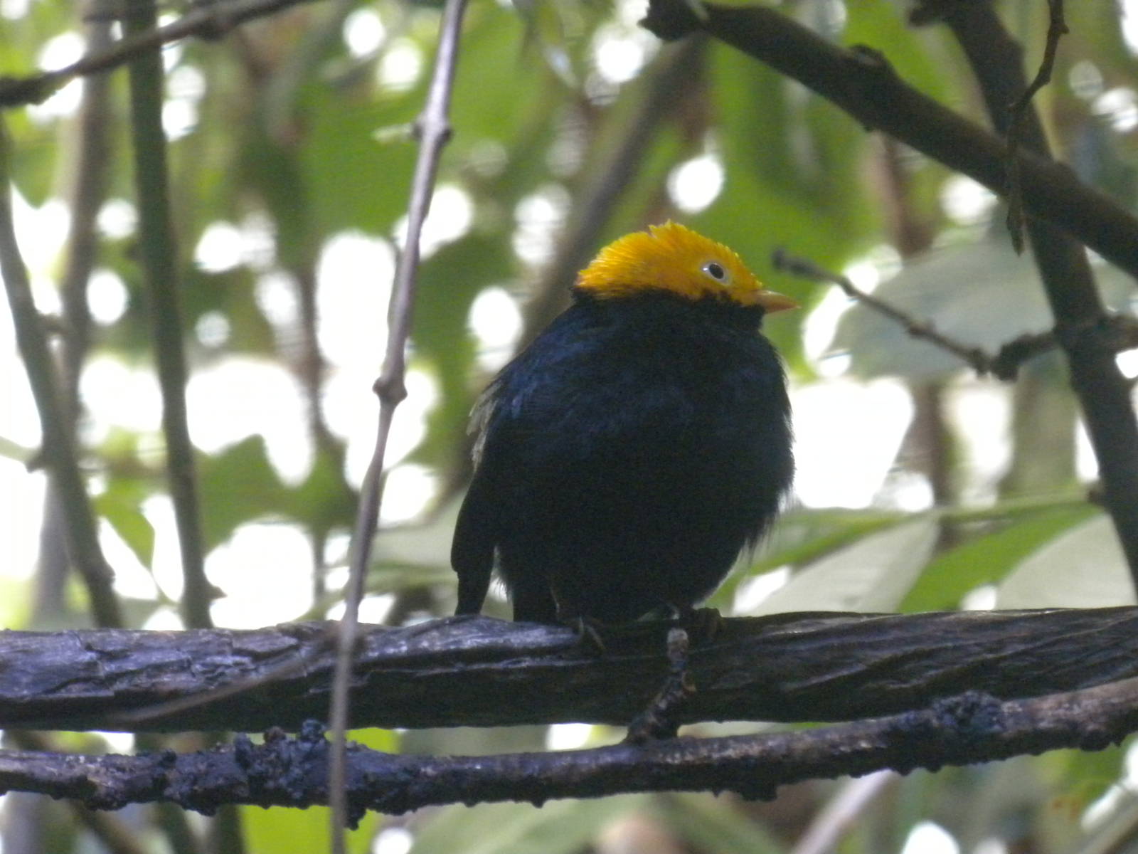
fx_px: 7824
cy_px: 427
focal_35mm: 238
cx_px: 569
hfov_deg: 8.3
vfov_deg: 6.2
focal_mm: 42.1
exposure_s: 1/70
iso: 800
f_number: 5.2
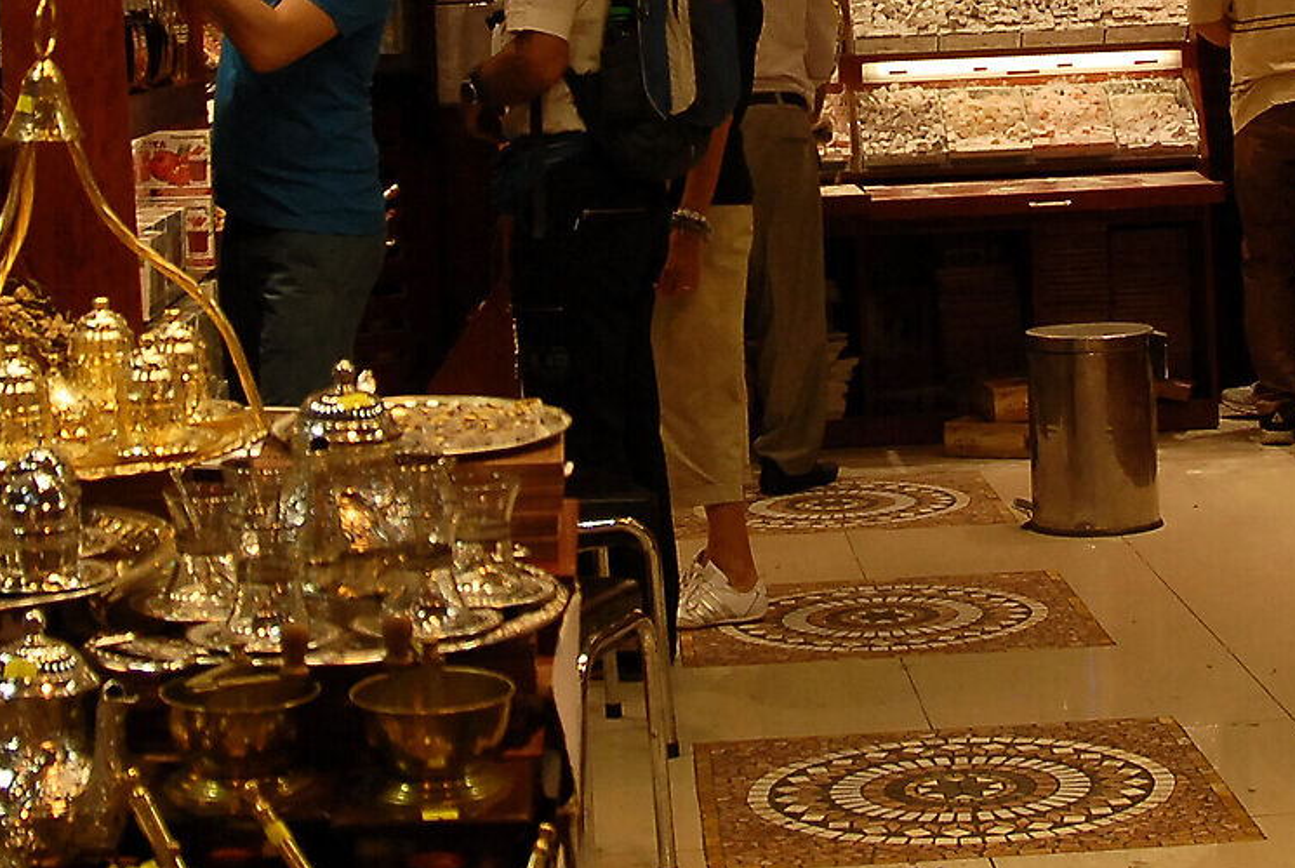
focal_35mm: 87
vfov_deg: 15.4
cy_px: -37
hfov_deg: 23.2
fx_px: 3134
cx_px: 900
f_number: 3.5
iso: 400
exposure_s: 1/500
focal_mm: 18
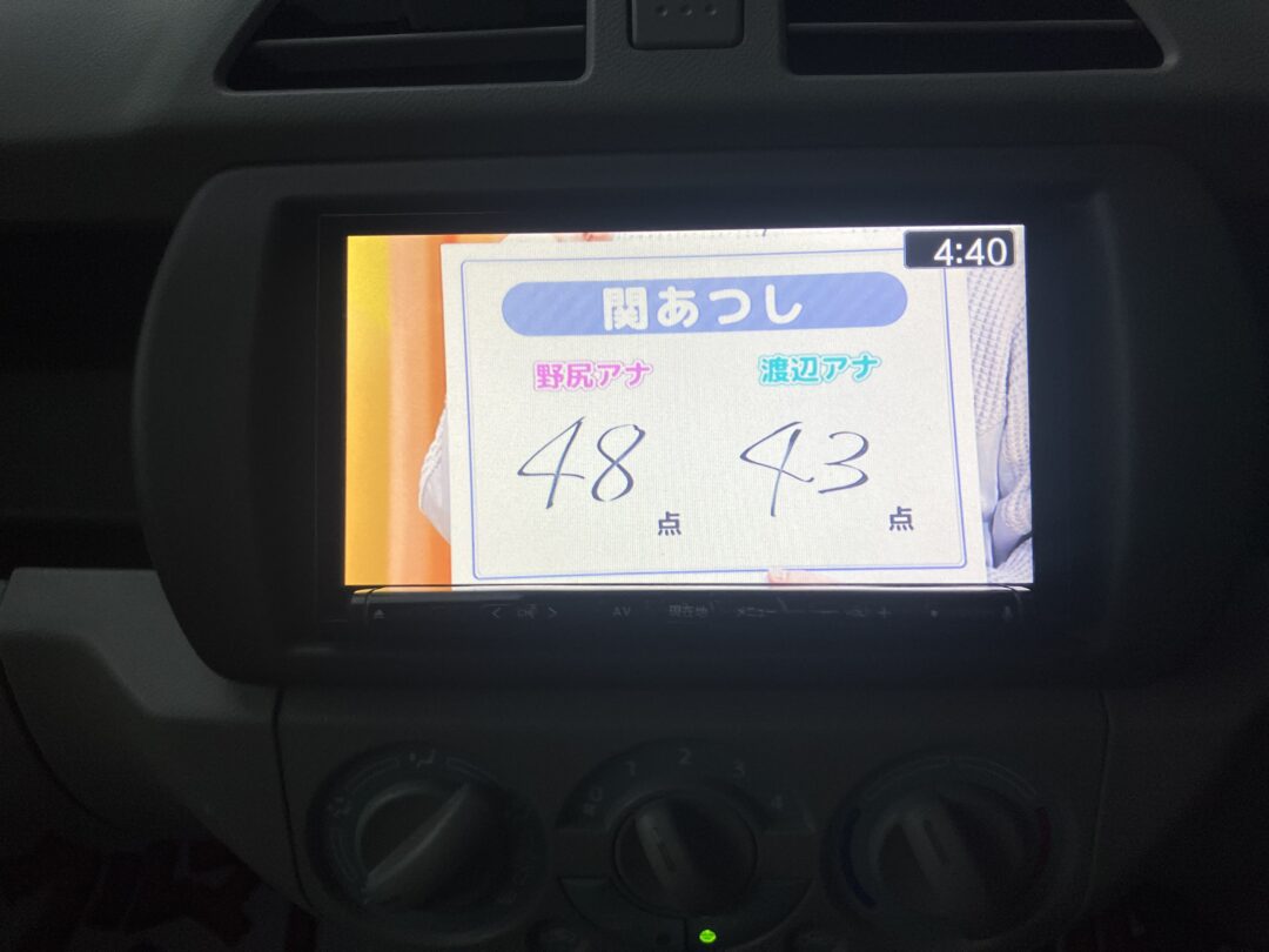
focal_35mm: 28
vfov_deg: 49.7
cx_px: 634
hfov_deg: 63.4
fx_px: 1026
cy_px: 476
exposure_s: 1/121
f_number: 1.8
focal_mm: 3.99
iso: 32
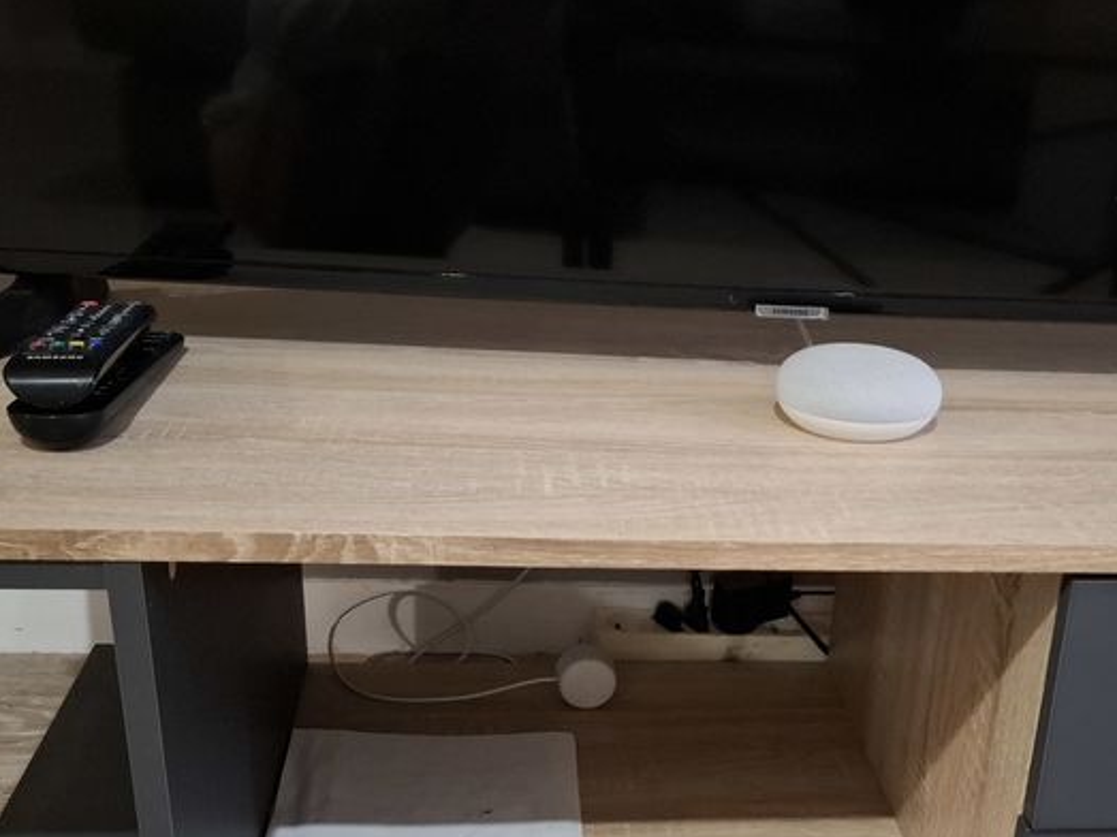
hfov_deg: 42.5
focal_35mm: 44
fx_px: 1419
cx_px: 724
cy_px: 690
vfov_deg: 31.8
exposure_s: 1/20
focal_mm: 5.54
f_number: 1.8
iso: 800
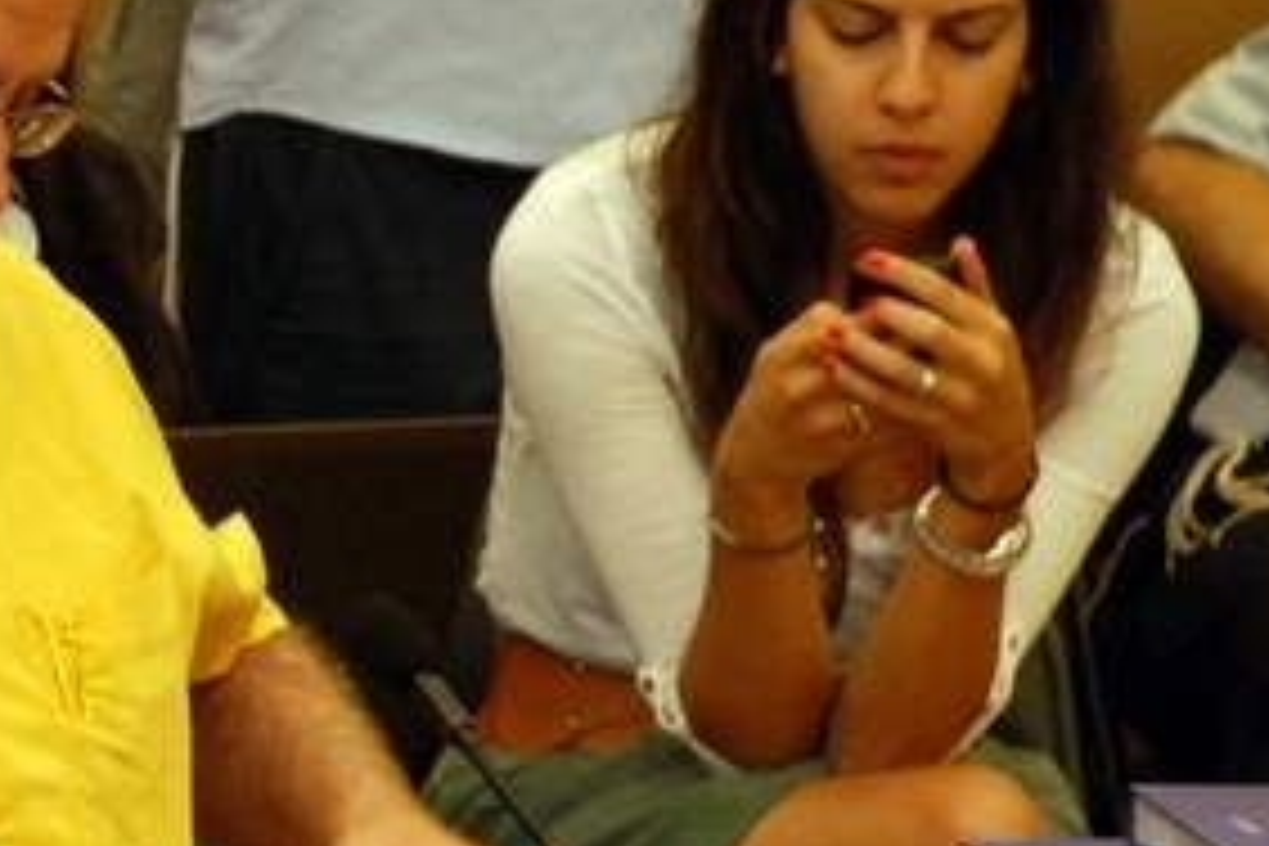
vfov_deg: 3.2
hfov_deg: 4.8
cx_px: -274
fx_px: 15015
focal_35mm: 426
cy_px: 461
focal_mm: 100
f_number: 5.6
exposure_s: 1/30
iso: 800
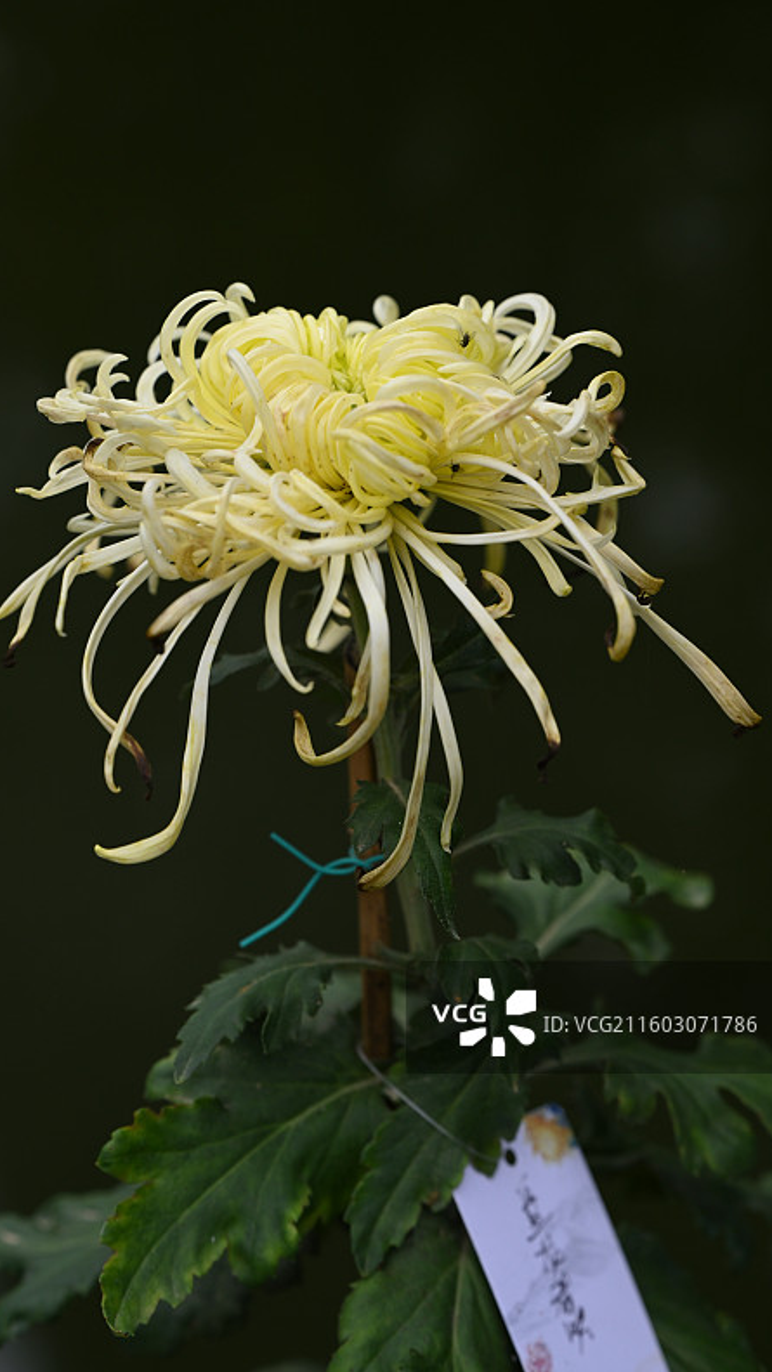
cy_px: 692
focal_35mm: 89
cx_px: 330
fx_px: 3239
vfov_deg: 23.9
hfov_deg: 13.6
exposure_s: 1/400
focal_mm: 84
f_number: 5.6
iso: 200
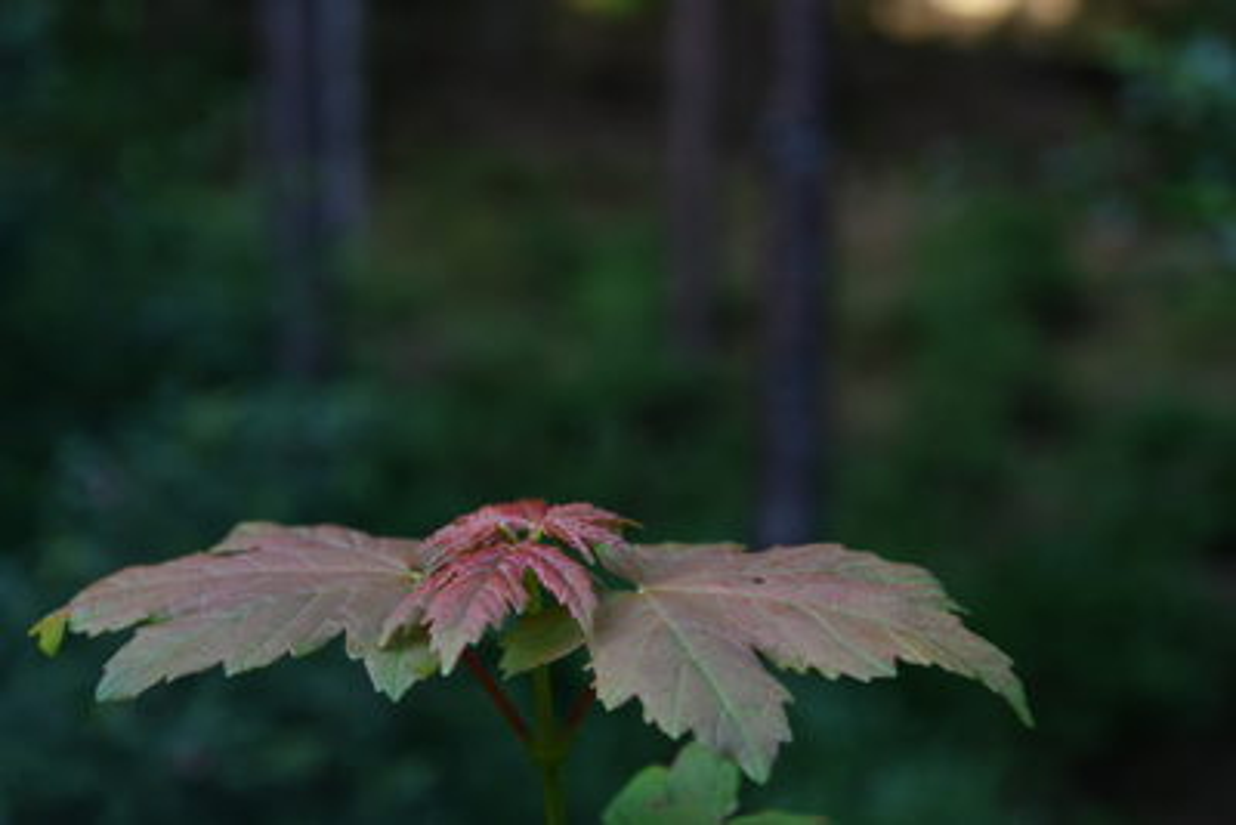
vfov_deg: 17.5
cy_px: 412
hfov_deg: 26.0
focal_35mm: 78
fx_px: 2679
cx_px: 618
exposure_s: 1/30
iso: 320
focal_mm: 52
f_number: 5
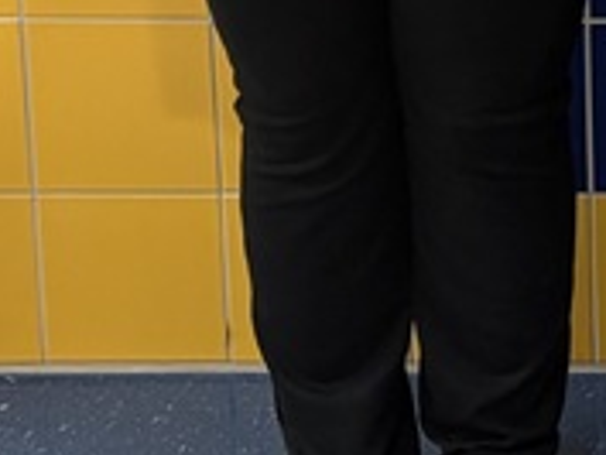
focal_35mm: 147
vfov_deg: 9.5
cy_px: -424
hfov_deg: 12.2
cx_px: 1133
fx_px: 2575
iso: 200
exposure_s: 1/60
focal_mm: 5.96
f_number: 1.6
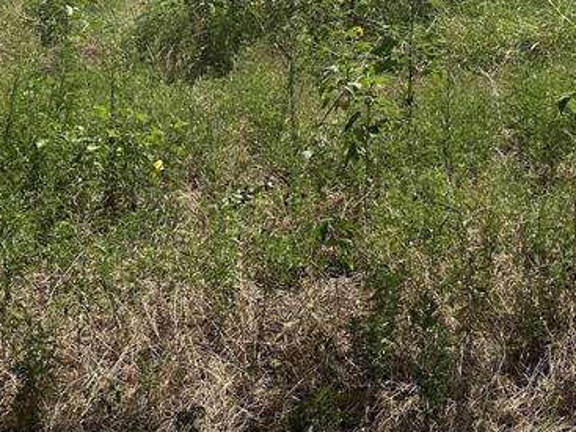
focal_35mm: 67
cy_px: -63
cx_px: 683
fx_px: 1114
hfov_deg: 26.0
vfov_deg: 20.7
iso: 80
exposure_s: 1/8929
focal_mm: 6.86
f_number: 1.78
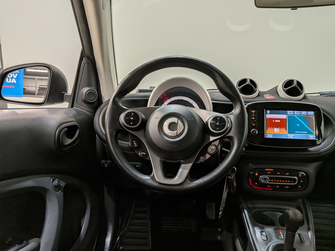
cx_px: 168
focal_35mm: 24
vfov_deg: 56.8
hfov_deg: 71.6
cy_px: 126
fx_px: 232
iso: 26
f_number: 1.7
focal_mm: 4.53
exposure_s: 1/158
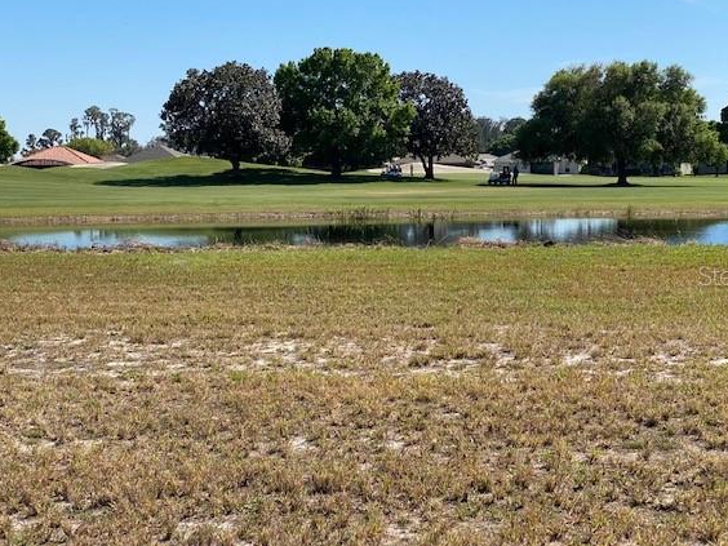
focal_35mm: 59
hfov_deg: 32.7
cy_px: 275
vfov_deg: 24.8
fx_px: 1241
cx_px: 407
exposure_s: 1/1916
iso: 20
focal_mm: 6
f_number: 2
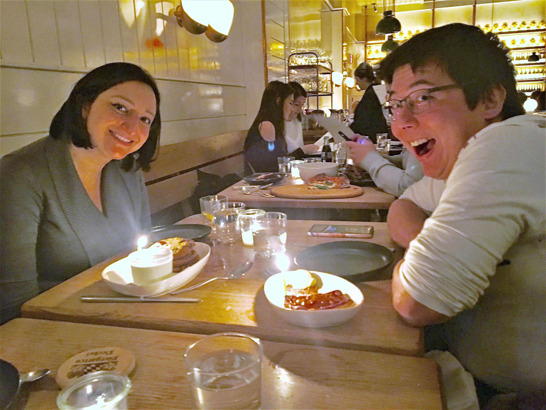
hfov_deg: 61.7
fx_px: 457
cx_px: 273
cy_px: 205
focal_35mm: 29
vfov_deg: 48.2
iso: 400
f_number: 2.2
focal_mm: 4.15
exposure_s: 1/15
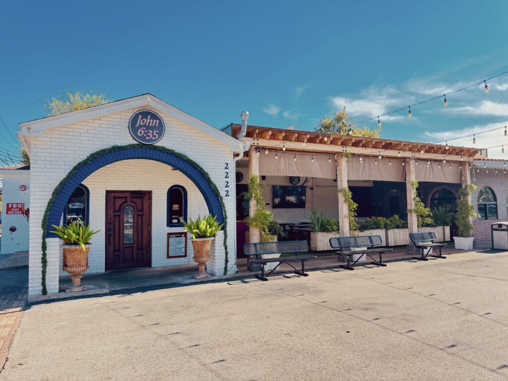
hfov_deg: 71.6
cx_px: 254
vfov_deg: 56.8
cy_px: 190
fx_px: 352
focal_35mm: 24
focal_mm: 6.76
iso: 80
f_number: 1.78
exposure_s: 1/723
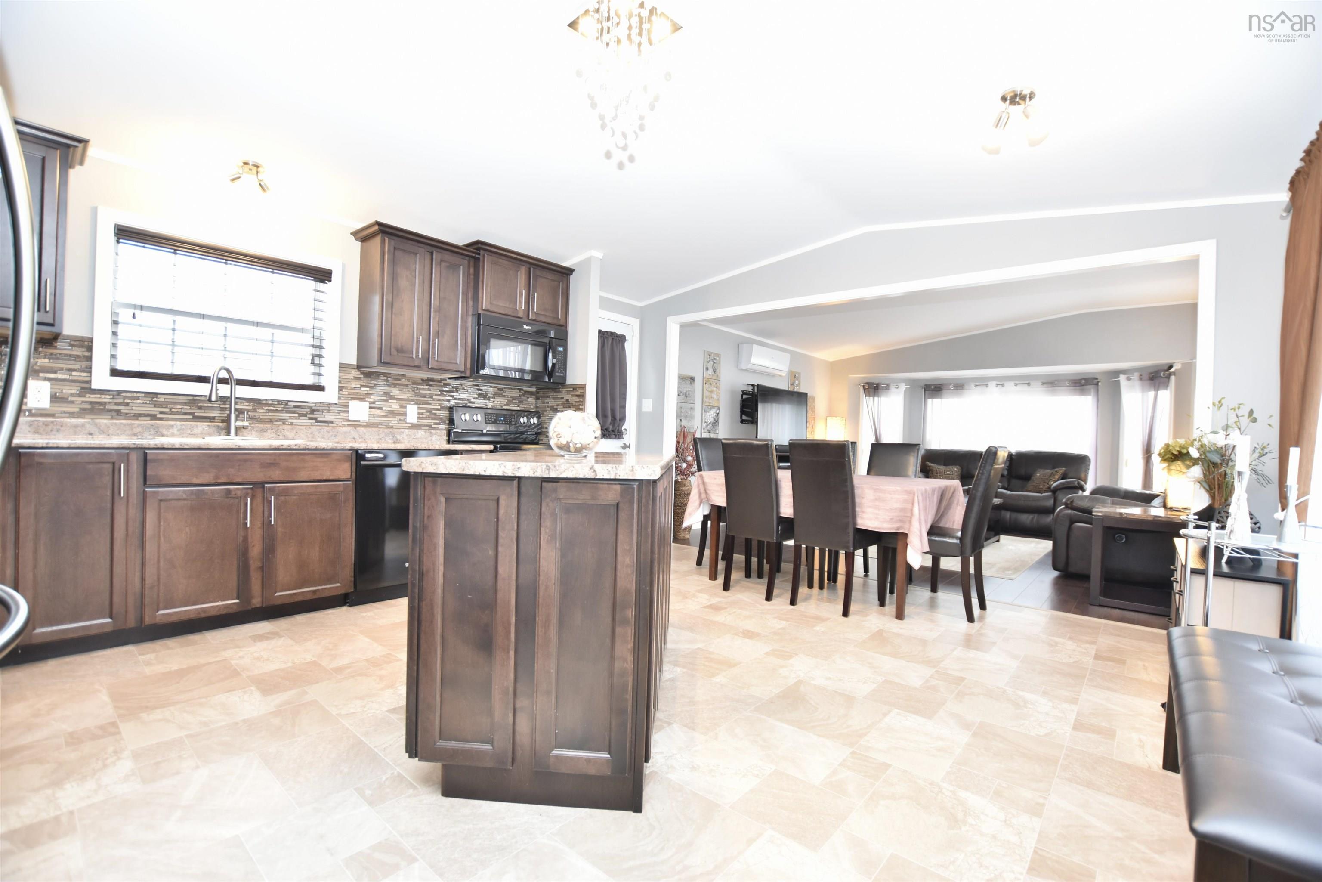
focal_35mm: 15
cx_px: 661
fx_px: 551
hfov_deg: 100.4
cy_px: 441
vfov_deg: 77.3
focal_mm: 10
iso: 400
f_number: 3.5
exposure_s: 1/20
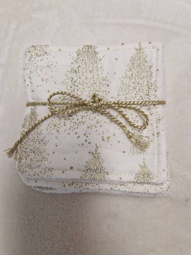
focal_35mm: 23
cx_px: 96
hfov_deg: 58.9
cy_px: 128
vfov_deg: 73.9
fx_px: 169
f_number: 1.8
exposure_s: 1/100
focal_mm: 5.4
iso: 50
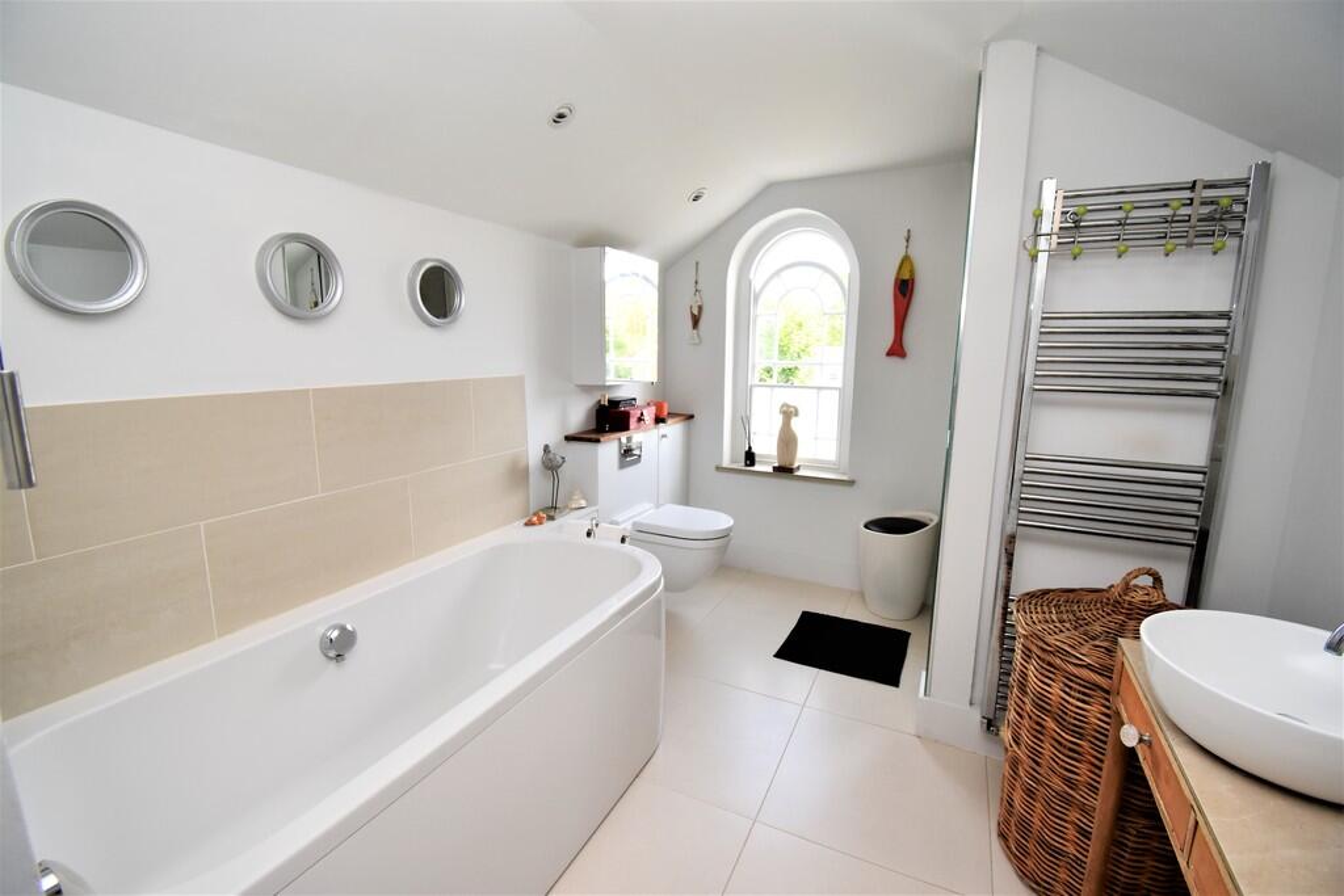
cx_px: 672
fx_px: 560
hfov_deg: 100.4
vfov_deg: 77.3
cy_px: 448
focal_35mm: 15
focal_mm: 10
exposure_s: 1/125
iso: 560
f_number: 5.6
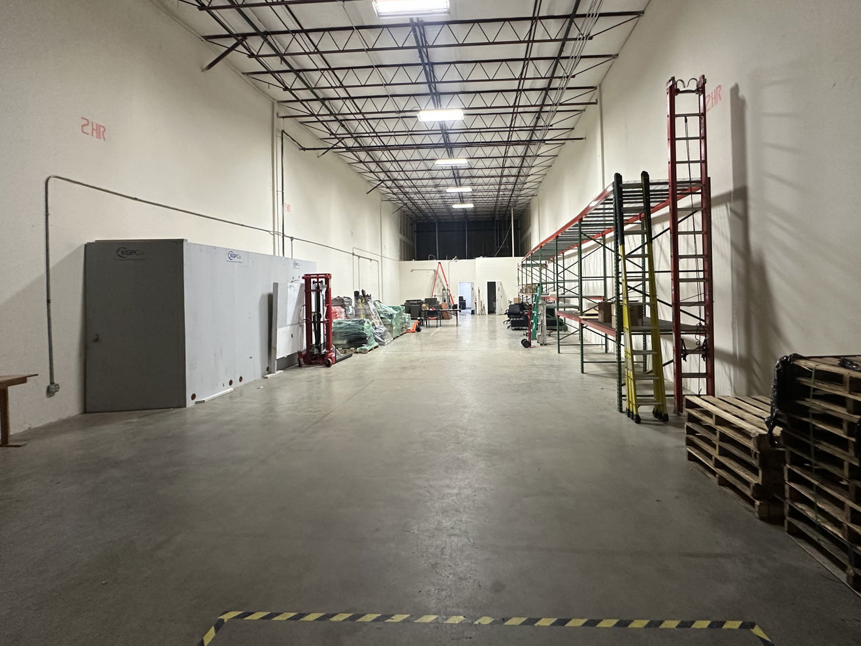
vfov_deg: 74.5
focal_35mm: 17
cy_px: 288
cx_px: 459
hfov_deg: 90.9
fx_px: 423
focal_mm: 2.22
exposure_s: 1/60
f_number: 2.2
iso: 320
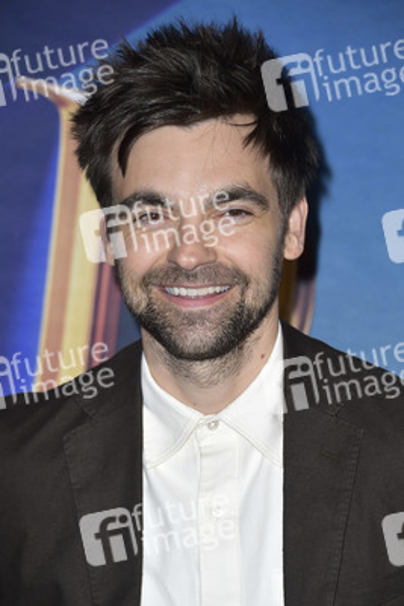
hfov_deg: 7.6
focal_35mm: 180
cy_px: 303
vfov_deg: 11.4
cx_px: 202
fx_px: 3027
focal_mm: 180
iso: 320
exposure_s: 1/250
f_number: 6.3
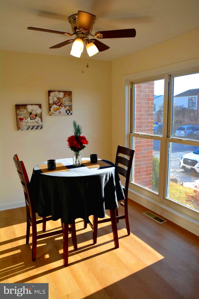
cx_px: 100
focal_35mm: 26
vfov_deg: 70.4
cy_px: 150
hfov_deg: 50.4
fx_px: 211
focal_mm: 17
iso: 200
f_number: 6.3
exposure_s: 1/160
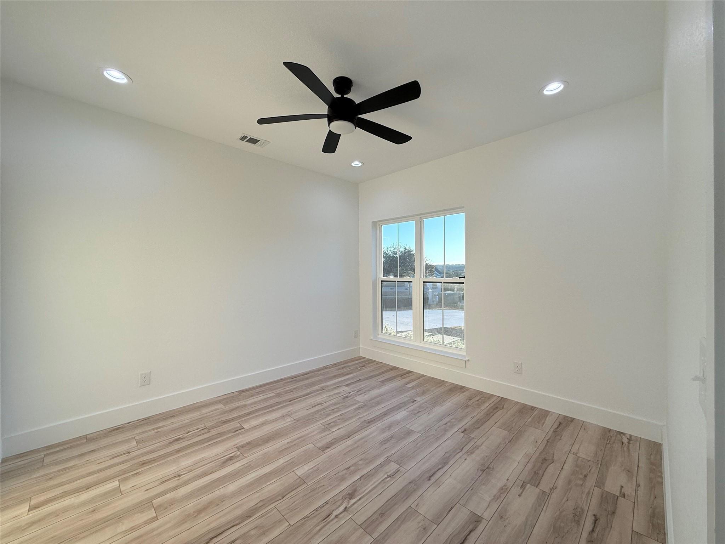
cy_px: 272
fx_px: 293
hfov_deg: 102.1
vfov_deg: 85.7
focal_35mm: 14
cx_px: 362
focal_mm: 2.22
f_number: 2.2
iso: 64
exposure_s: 1/255
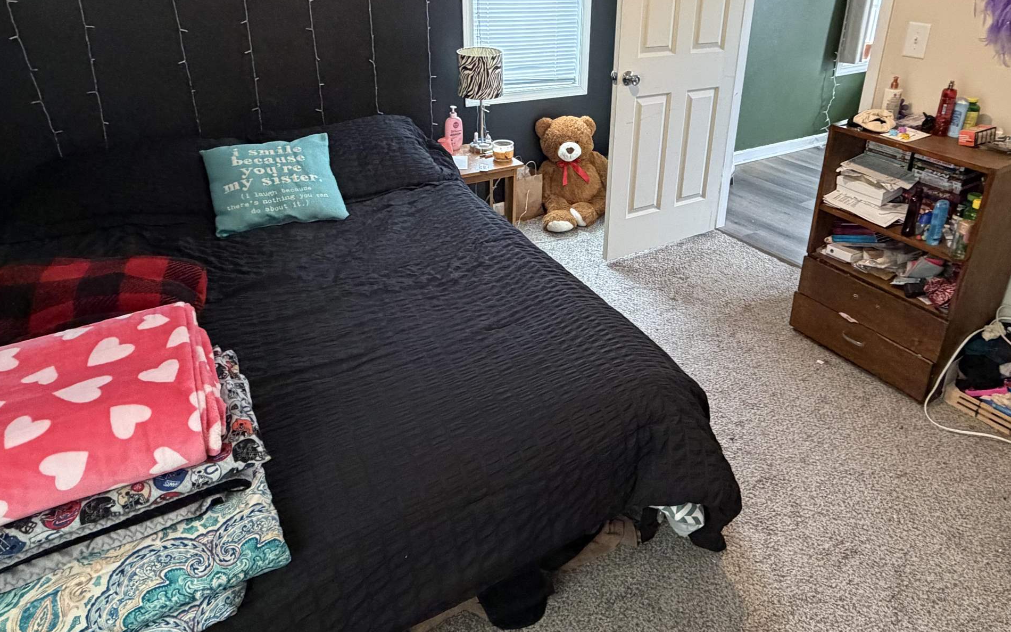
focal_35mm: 24
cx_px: 573
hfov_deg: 74.4
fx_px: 661
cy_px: 216
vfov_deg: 50.2
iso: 500
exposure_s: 1/60
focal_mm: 2.22
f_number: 2.2
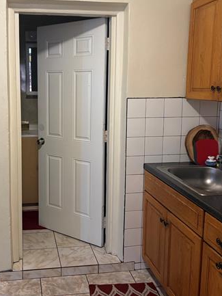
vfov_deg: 51.2
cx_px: 69
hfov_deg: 39.1
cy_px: 127
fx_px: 308
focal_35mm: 36
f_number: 1.6
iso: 200
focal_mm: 5.96
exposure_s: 1/60
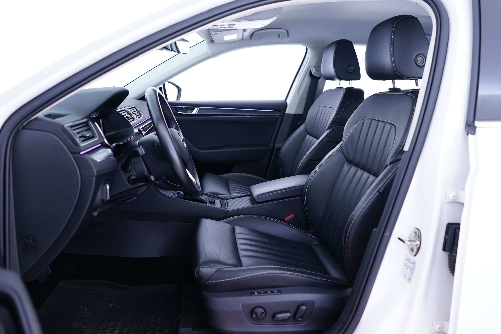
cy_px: 167
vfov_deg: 46.4
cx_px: 250
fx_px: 390
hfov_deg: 65.5
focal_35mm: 28
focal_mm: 28
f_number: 3.2
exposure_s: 1/8
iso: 640
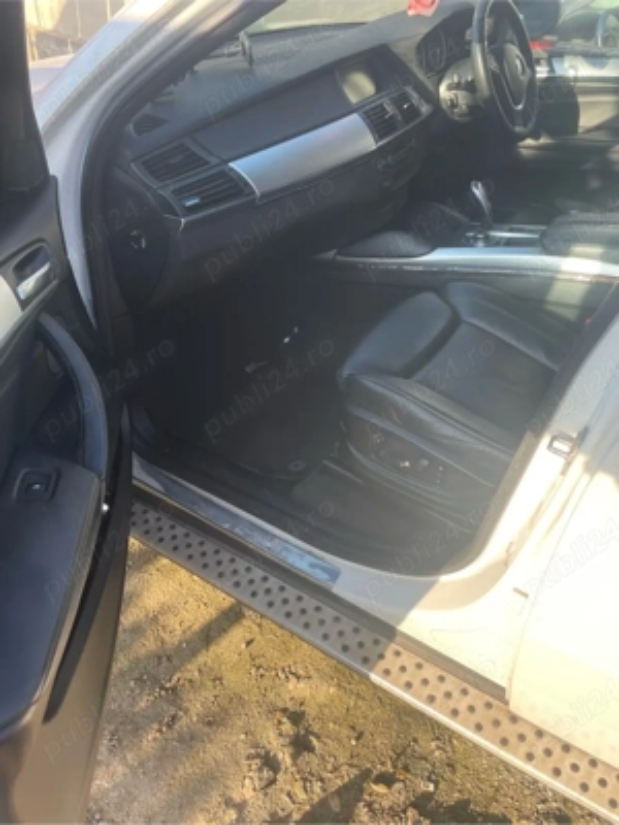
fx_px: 620
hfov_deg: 53.1
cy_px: 412
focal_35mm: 26
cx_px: 310
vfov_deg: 67.3
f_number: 1.6
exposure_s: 1/378
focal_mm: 4.2
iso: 32
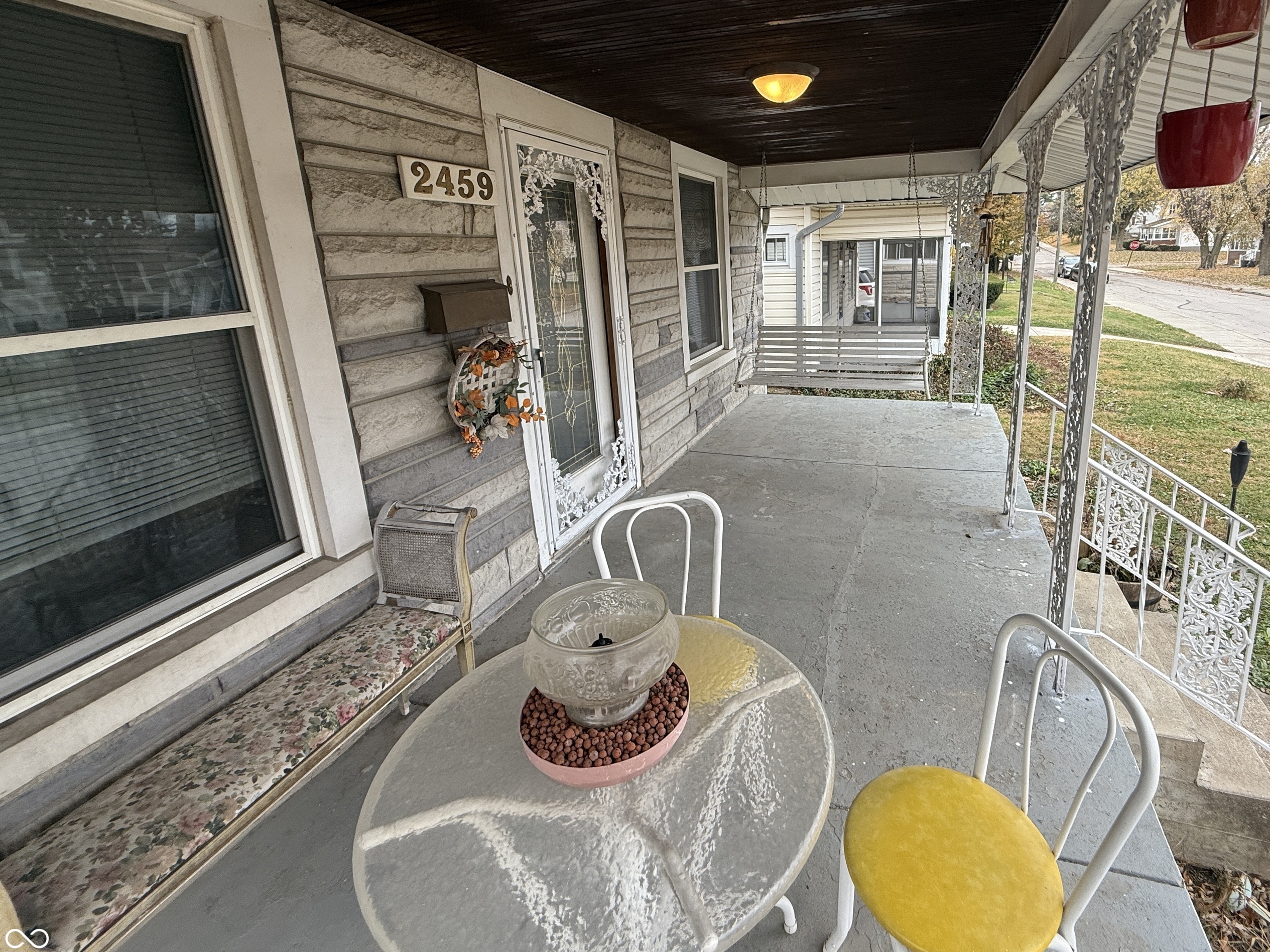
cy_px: 395
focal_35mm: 17
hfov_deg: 90.0
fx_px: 624
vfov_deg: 74.1
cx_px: 753
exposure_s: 1/99
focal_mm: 2.22
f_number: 2.2
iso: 80
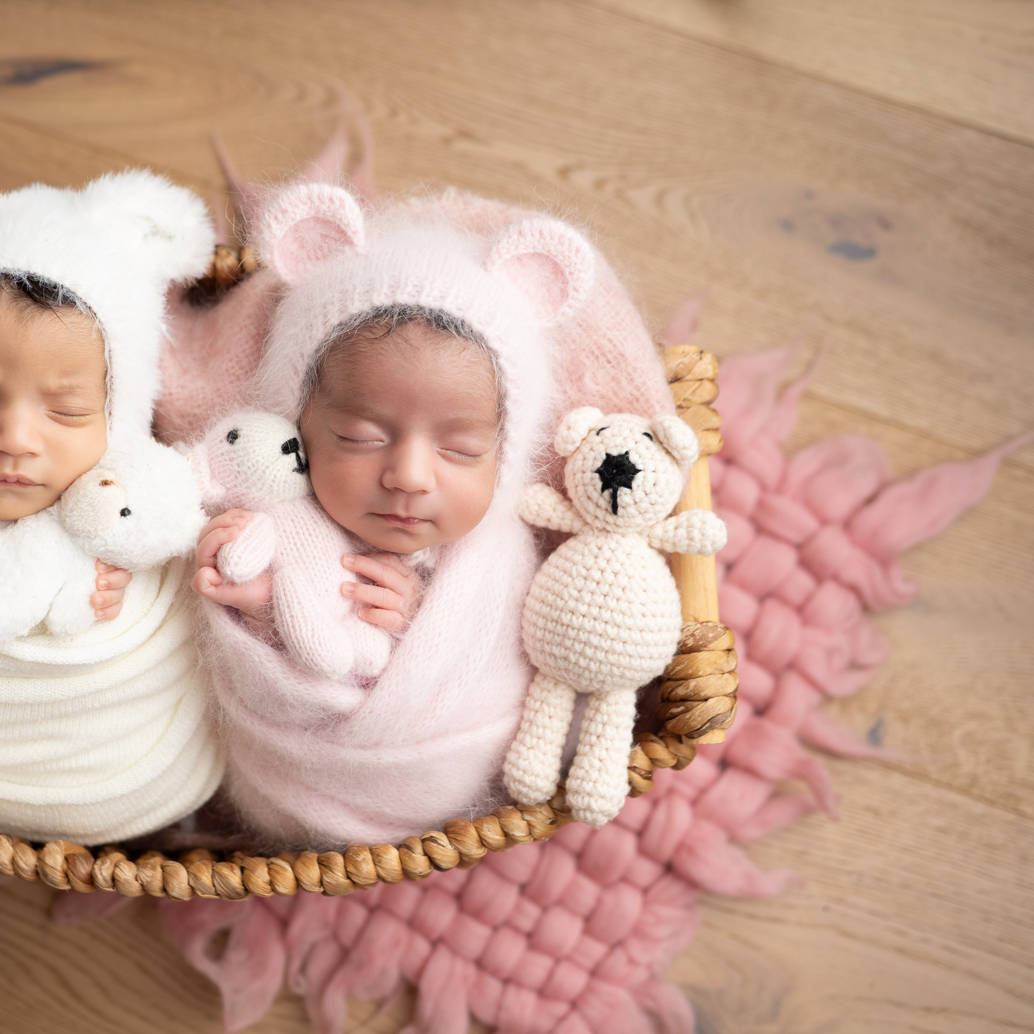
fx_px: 1521
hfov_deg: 36.7
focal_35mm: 45
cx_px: 260
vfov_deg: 37.6
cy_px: 519
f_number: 2.5
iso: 100
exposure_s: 1/200
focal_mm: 35
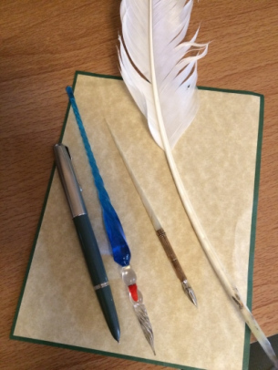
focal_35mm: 29
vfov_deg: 61.6
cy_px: 185
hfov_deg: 48.3
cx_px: 139
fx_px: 310
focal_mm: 4.15
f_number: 2.2
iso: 320
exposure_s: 1/17
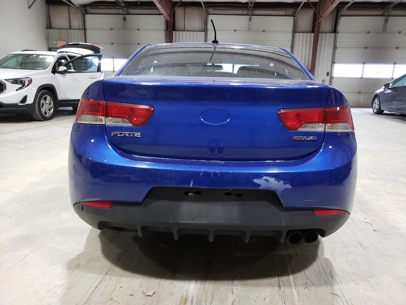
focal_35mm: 26
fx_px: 305
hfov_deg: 67.3
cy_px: 152
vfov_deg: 53.1
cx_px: 203
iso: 71
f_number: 1.5
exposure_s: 1/60.2
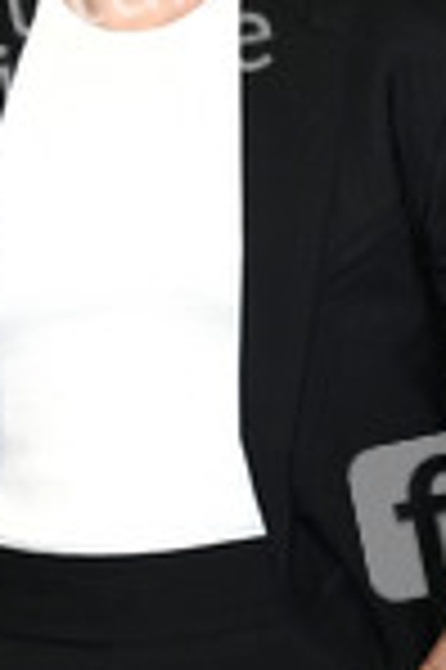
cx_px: 171
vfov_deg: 10.9
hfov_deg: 7.3
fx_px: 3502
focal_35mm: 188
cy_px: 270
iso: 1000
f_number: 5.6
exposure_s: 1/250
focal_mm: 70
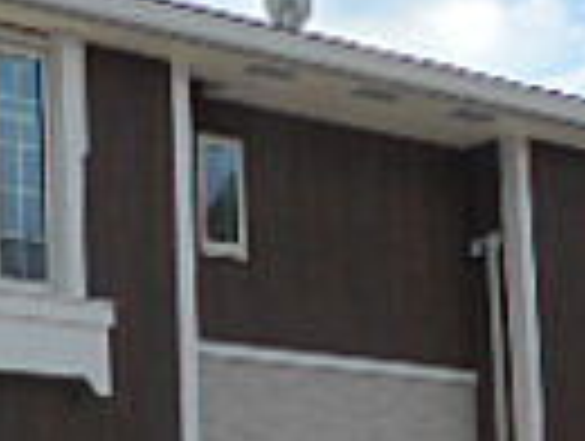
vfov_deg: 11.5
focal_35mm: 128
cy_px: 423
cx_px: 63
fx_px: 2167
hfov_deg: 15.2
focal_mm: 4.6
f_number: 3.2
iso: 80
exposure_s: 1/1000
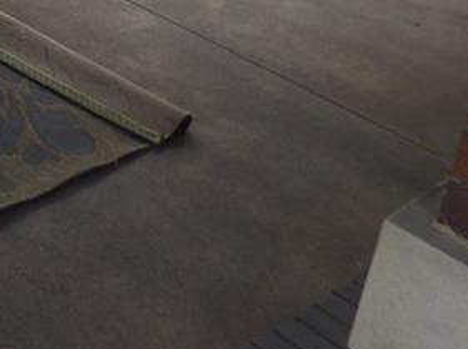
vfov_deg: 17.5
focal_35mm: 73
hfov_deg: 20.4
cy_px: -213
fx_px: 986
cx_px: -333
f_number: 2.8
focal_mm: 3.58
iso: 100
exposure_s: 1/160
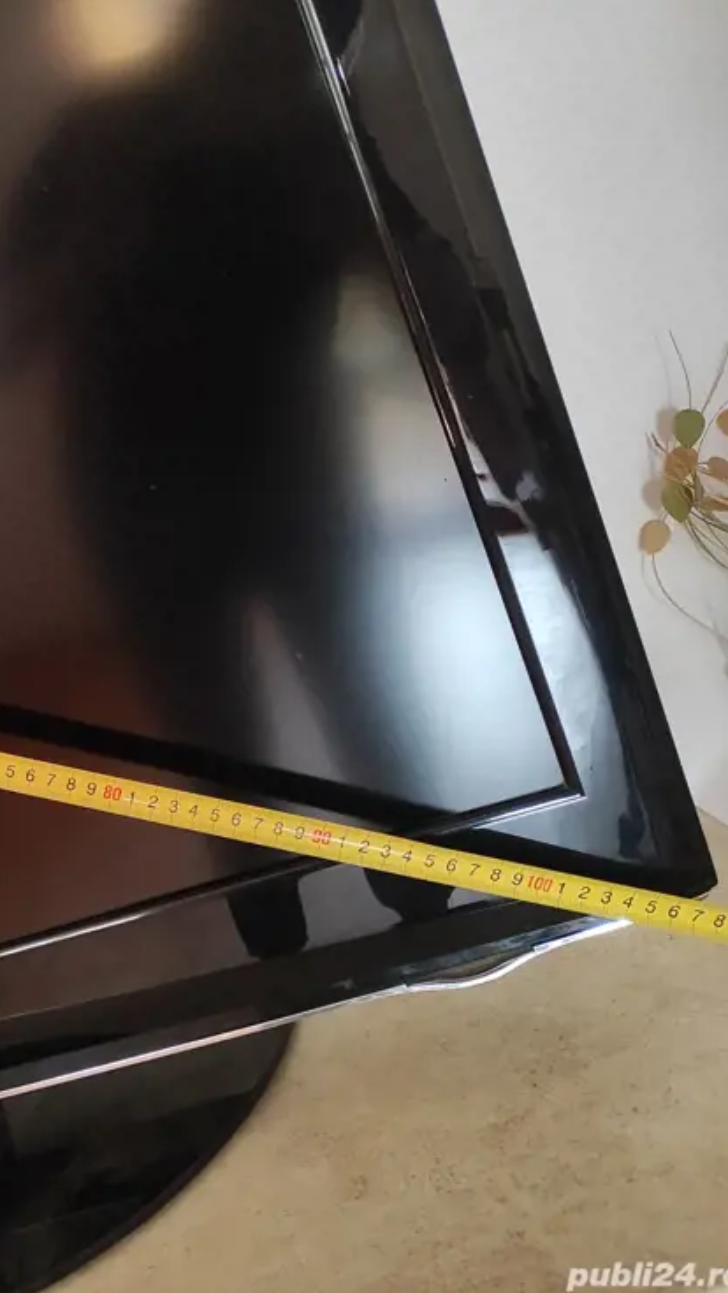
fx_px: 1268
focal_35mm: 37
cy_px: 642
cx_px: -128
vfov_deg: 54.0
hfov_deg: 28.2
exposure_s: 1/20
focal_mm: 5.43
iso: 1219
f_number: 1.89
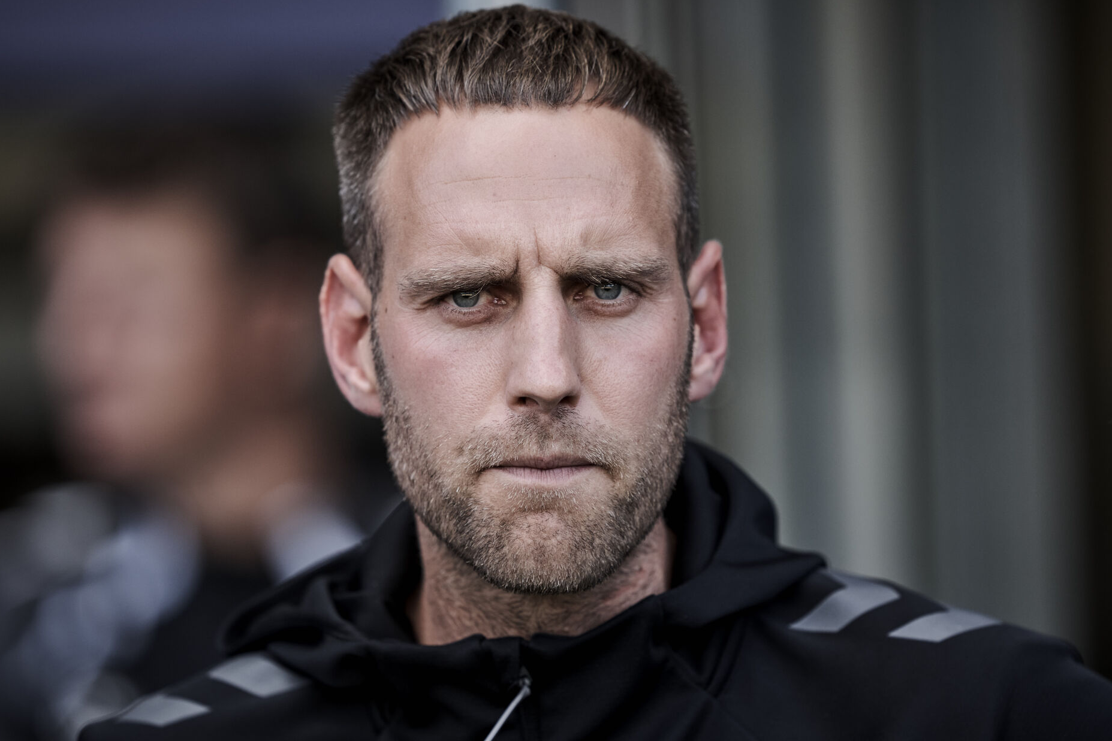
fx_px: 12788
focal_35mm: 414
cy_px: 377
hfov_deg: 5.0
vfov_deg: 3.3
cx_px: 557
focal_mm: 400
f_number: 3.2
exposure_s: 1/800
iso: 800
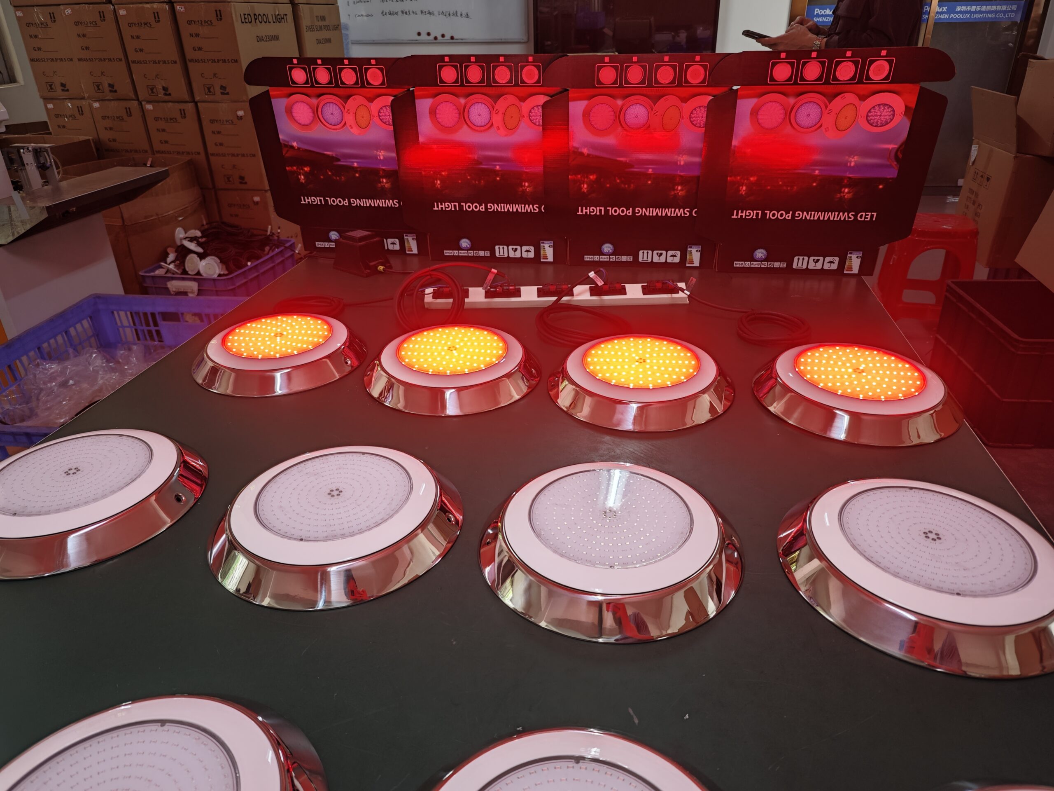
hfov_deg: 73.9
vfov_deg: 58.9
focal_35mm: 23
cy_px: 396
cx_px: 527
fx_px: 700
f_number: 1.6
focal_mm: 6.55
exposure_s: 1/101
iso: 400
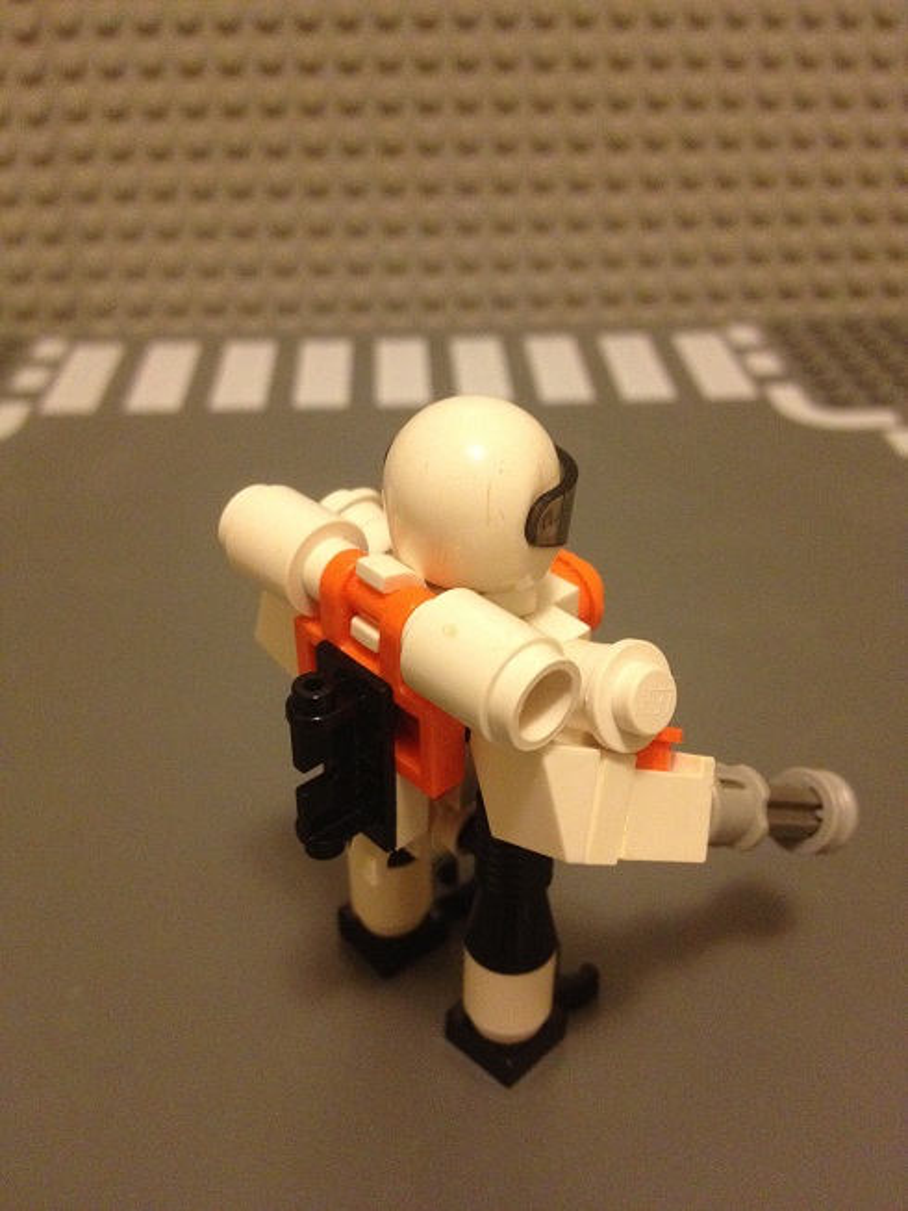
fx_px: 1224
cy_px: 606
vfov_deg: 52.6
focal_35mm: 35
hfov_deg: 40.7
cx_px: 454
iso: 400
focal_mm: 4.28
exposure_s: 1/15
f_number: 2.4
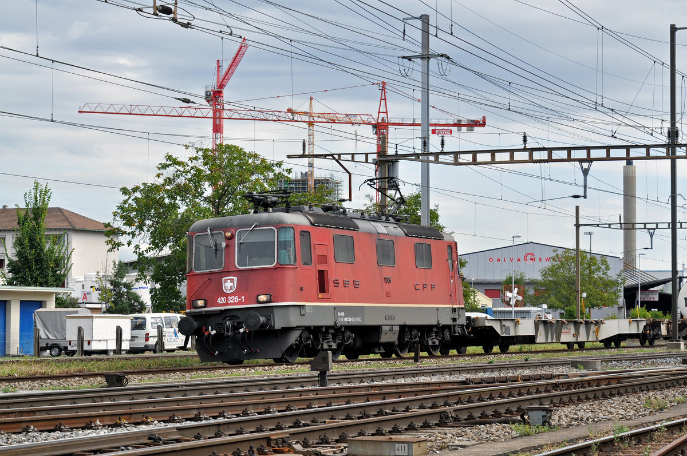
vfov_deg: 13.0
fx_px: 2001
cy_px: 228
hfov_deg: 19.5
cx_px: 344
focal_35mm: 105
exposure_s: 1/1000
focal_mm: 70
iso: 400
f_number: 7.1
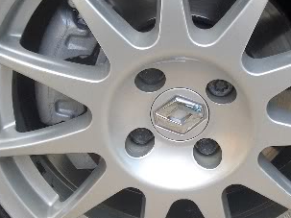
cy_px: 117
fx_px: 622
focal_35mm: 74
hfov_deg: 26.3
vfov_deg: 19.9
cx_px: 155
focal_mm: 5.8
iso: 50
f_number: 2.6
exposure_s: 1/80
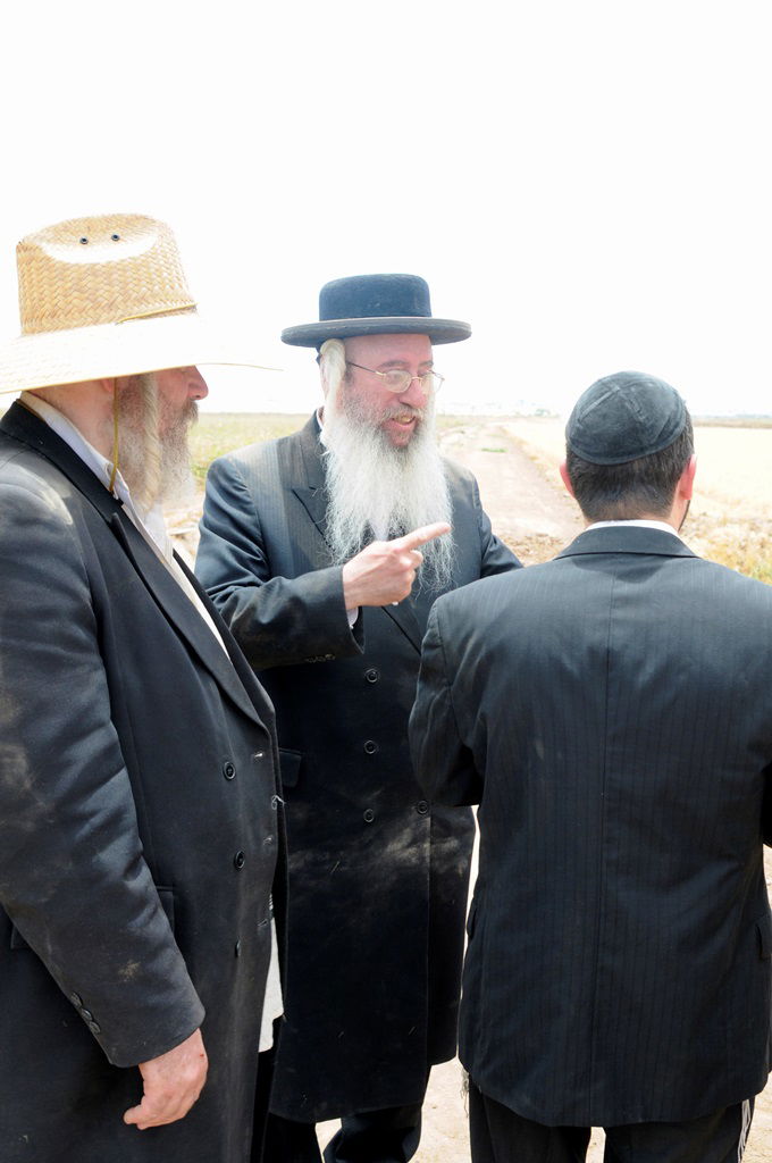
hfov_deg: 31.8
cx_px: 386
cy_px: 582
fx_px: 1355
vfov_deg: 46.5
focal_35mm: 42
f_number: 5
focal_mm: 28
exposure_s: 1/100
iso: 250
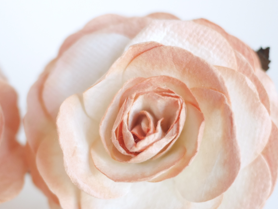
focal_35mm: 76
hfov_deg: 25.4
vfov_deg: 19.4
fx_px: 611
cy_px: 130
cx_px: 79
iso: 800
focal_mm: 20
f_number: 1.7
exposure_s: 1/60
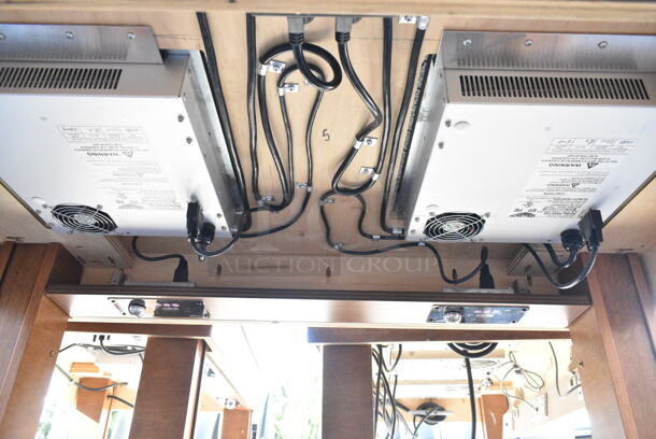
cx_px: 328
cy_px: 220
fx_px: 492
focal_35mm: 27
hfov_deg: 67.3
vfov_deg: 48.0
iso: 6400
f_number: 6.3
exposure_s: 1/160
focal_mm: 18
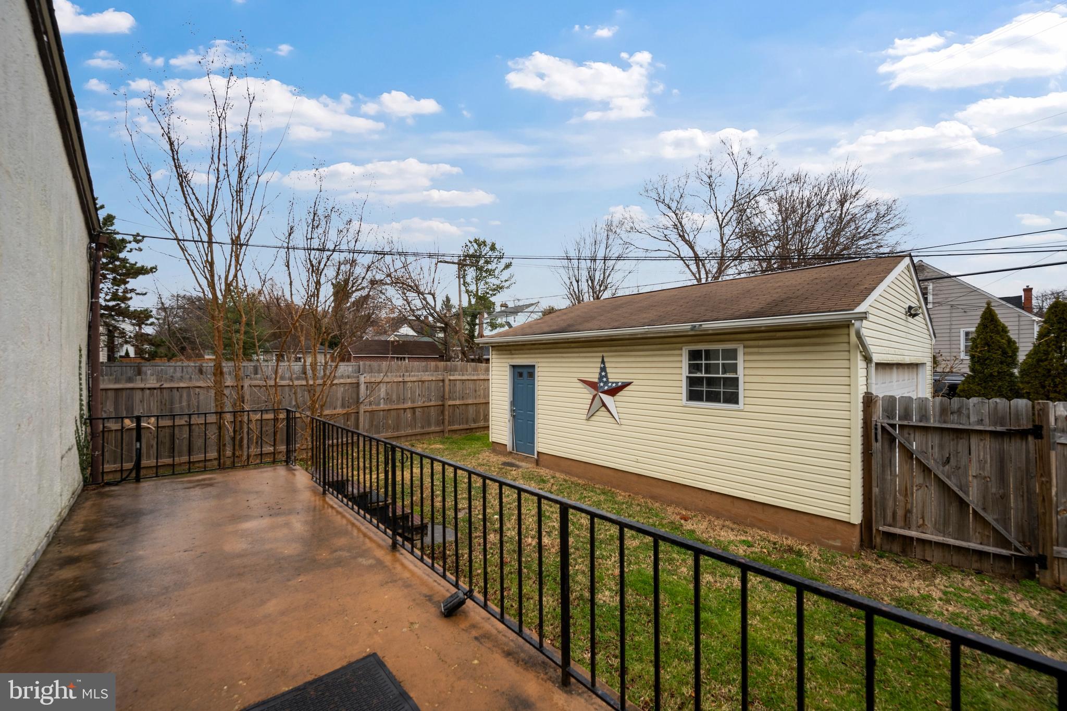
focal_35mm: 14
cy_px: 356
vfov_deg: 81.2
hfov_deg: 104.3
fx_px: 415
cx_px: 534
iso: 200
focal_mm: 14
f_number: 8
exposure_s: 1/60
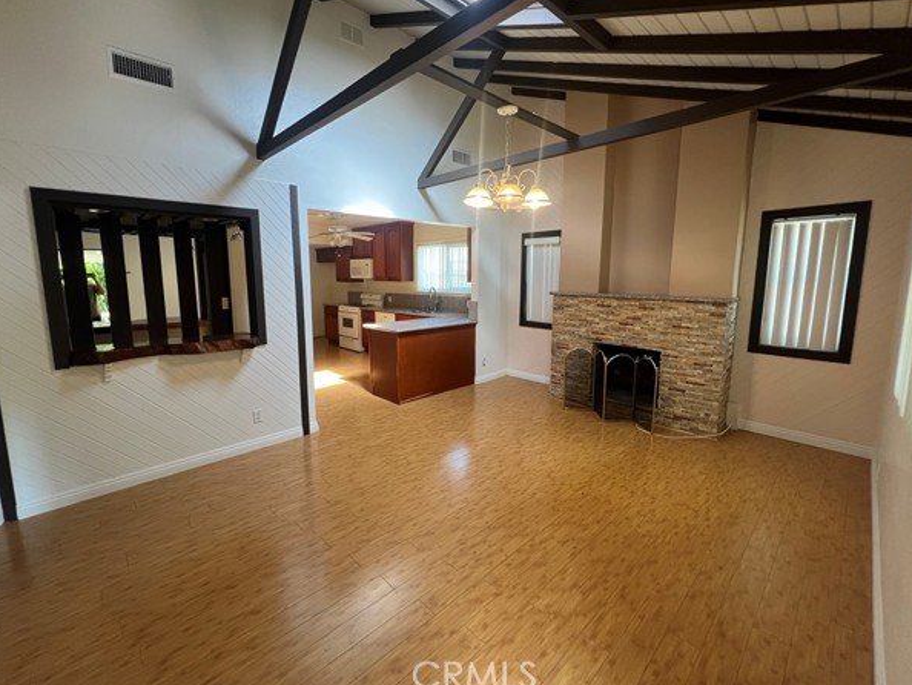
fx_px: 369
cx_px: 433
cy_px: 329
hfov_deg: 102.0
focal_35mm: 14
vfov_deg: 85.7
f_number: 1.8
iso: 160
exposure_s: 1/120
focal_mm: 1.57
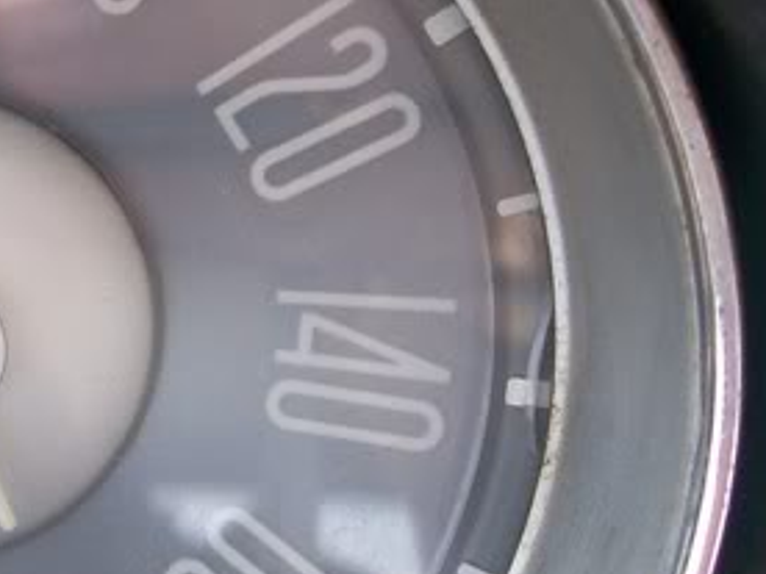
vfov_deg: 14.8
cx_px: -119
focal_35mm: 100
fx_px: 2213
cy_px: 349
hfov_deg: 18.7
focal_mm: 6
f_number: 2.7
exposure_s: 1/114
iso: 80
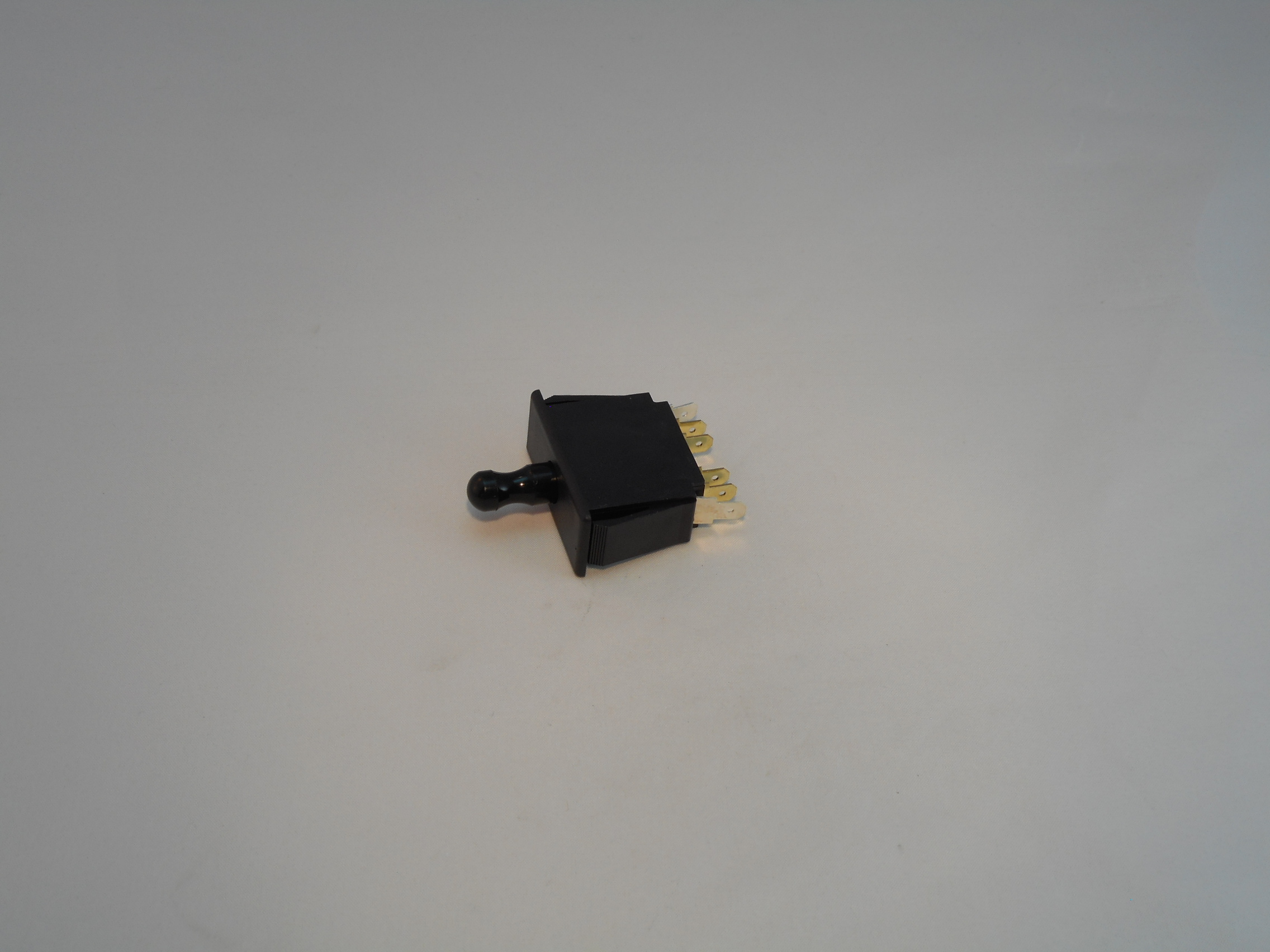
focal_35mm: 59
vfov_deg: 24.8
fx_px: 2165
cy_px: 476
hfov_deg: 32.7
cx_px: 635
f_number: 5.1
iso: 80
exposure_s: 1/30
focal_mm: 10.5
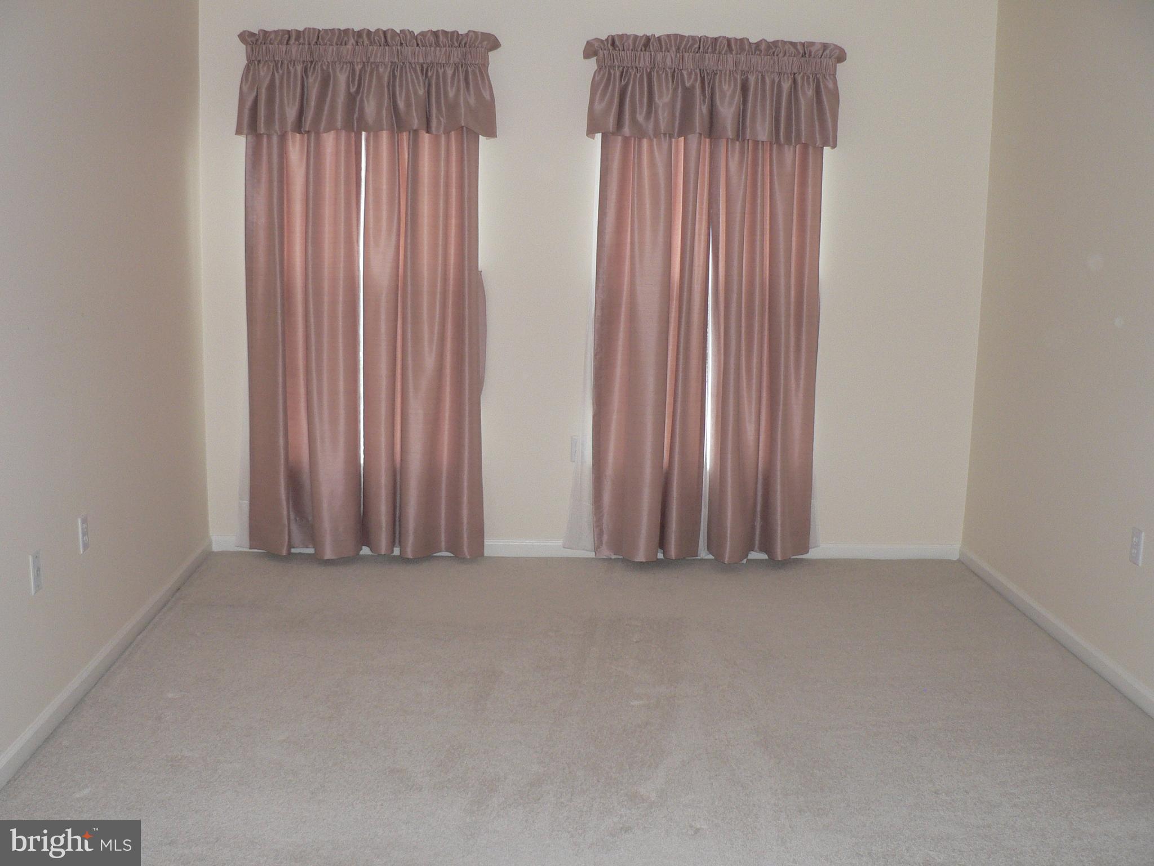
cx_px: 577
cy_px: 433
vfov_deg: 39.7
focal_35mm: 36
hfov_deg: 51.4
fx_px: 1200
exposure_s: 1/60
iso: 150
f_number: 2.8
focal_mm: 6
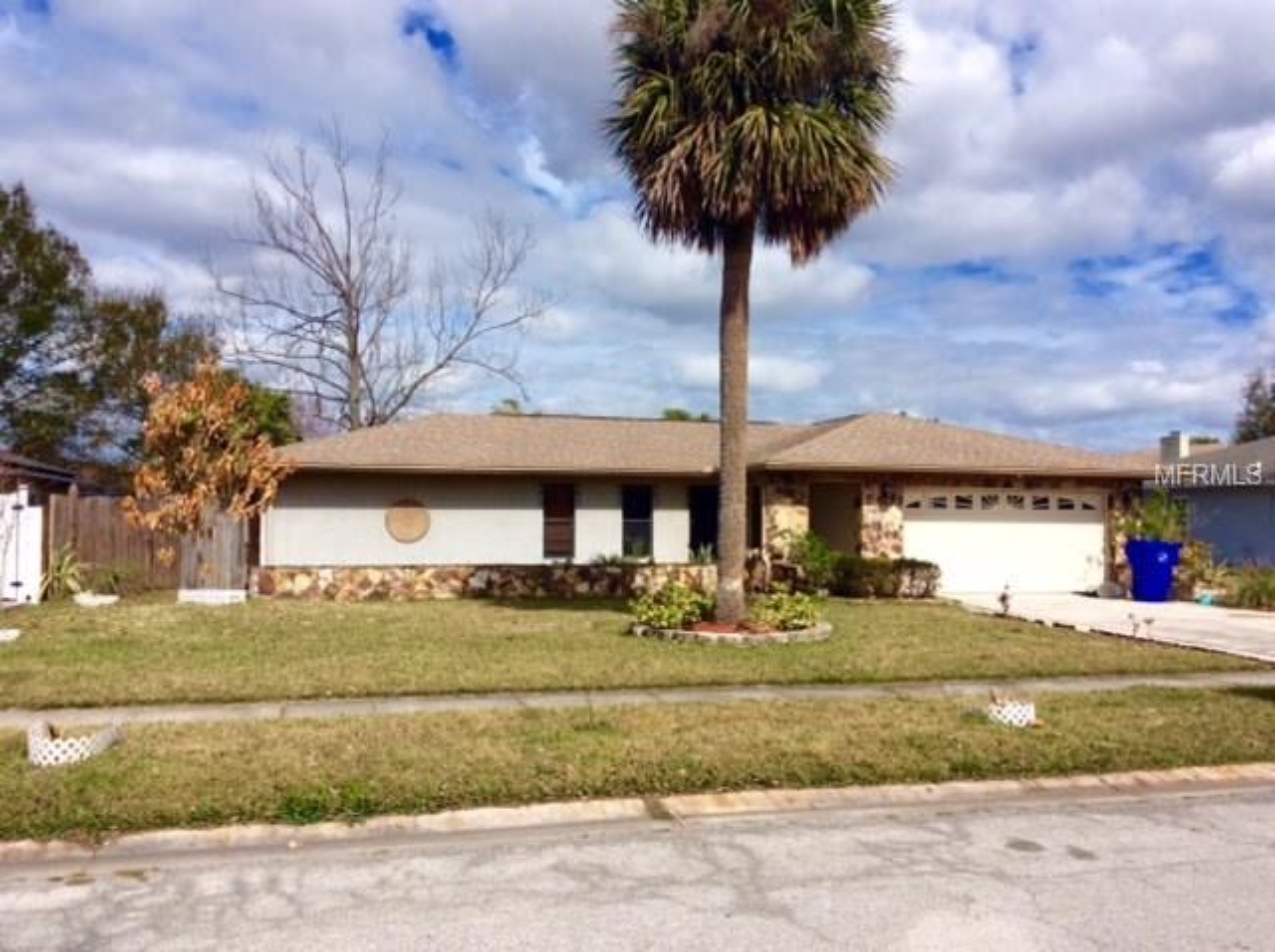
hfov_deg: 56.9
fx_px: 1177
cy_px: 476
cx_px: 638
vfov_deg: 44.1
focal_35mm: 32
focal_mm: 3.3
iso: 32
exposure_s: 1/2119
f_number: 2.4
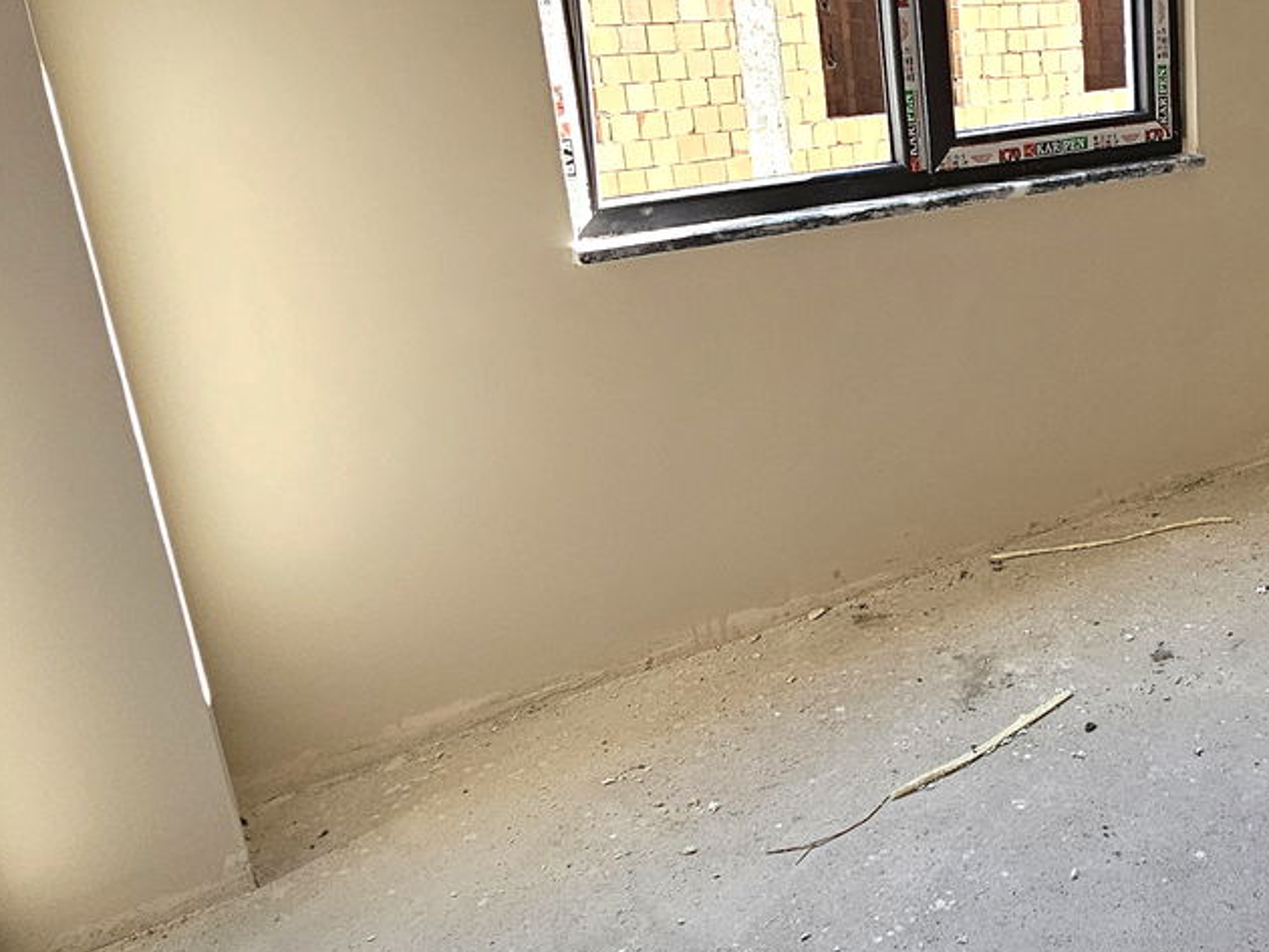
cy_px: 366
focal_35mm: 33
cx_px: 1184
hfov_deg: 48.4
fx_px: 1210
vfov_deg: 42.7
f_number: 2.2
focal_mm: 2.2
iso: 80
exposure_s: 1/238
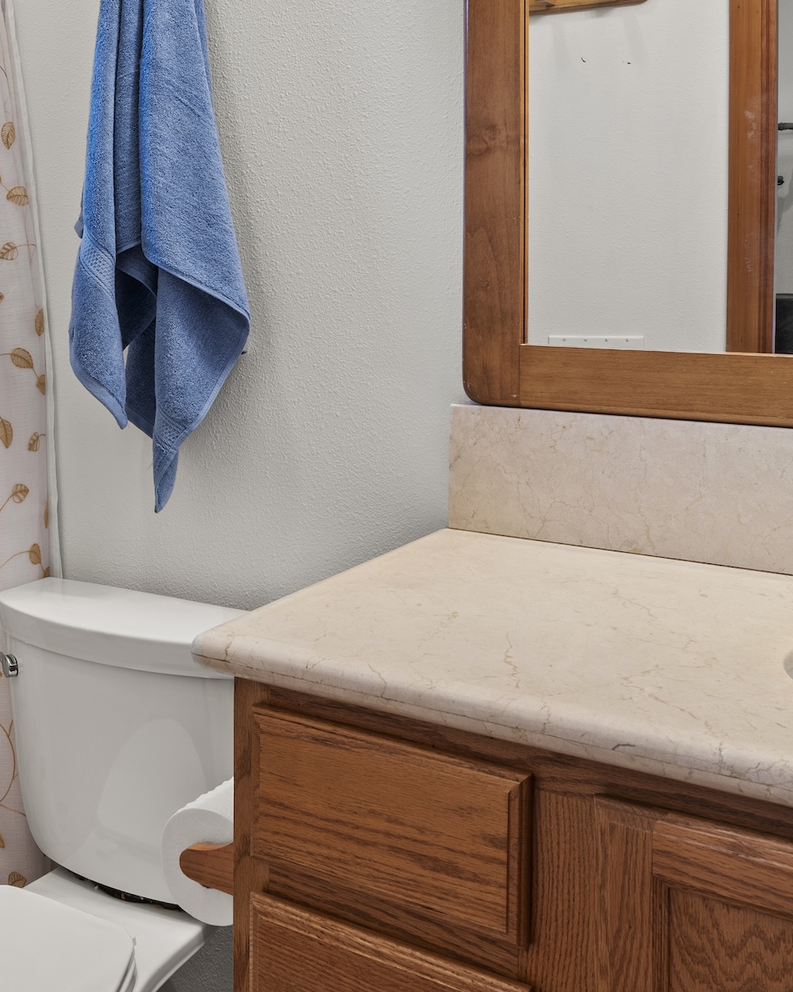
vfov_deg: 40.8
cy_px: 251
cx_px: 93
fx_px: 1291
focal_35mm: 44
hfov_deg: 32.6
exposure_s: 2
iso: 100
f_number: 8
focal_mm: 16
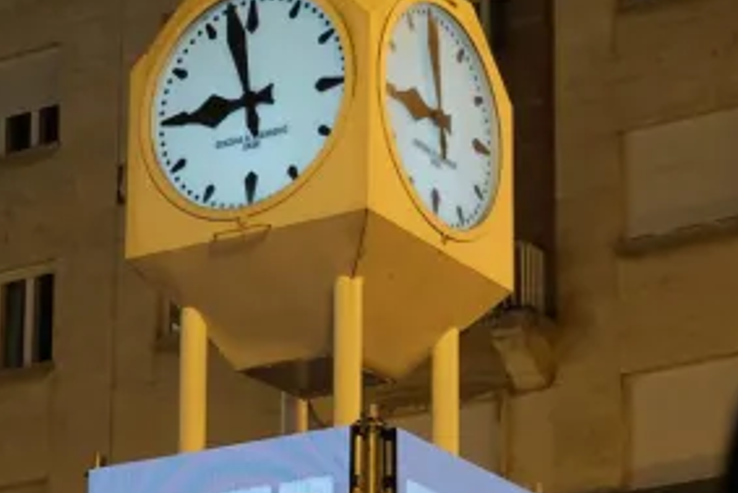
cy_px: 507
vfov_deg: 8.5
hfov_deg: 12.7
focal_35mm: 161
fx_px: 3302
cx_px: 250
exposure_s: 1/160
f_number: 2.8
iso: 4000
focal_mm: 40.1
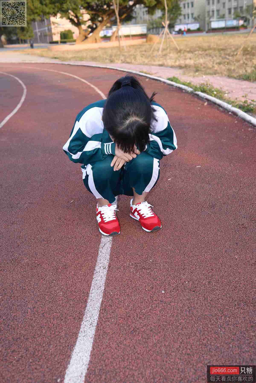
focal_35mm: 35
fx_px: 373
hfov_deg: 37.9
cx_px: 128
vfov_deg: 54.4
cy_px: 192
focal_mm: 35
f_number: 5.6
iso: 100
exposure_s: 1/100
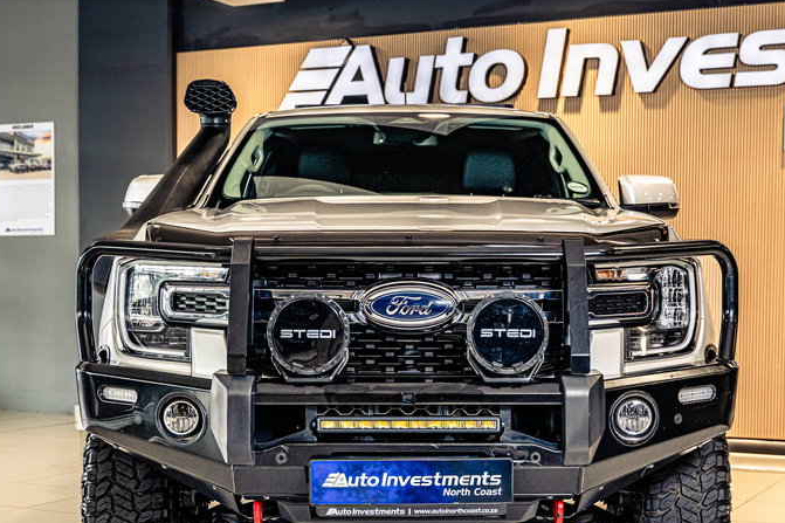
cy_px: 367
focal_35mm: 61
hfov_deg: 32.9
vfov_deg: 22.1
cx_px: 401
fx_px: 1330
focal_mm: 40
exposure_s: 1/125
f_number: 4
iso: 400
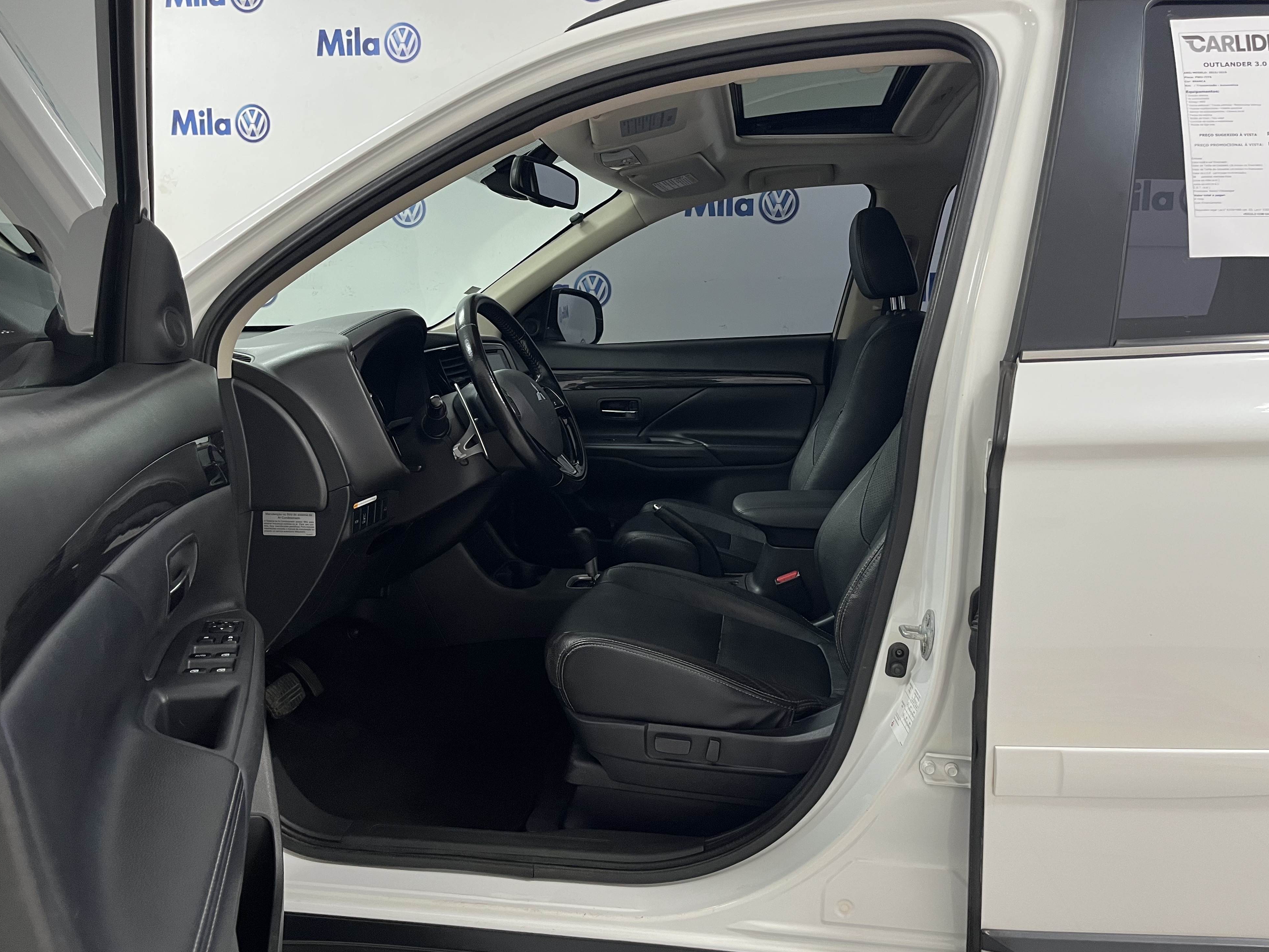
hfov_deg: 65.3
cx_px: 635
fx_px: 990
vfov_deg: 51.3
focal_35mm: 27
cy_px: 463
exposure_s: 1/60
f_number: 1.6
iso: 320
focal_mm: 5.1
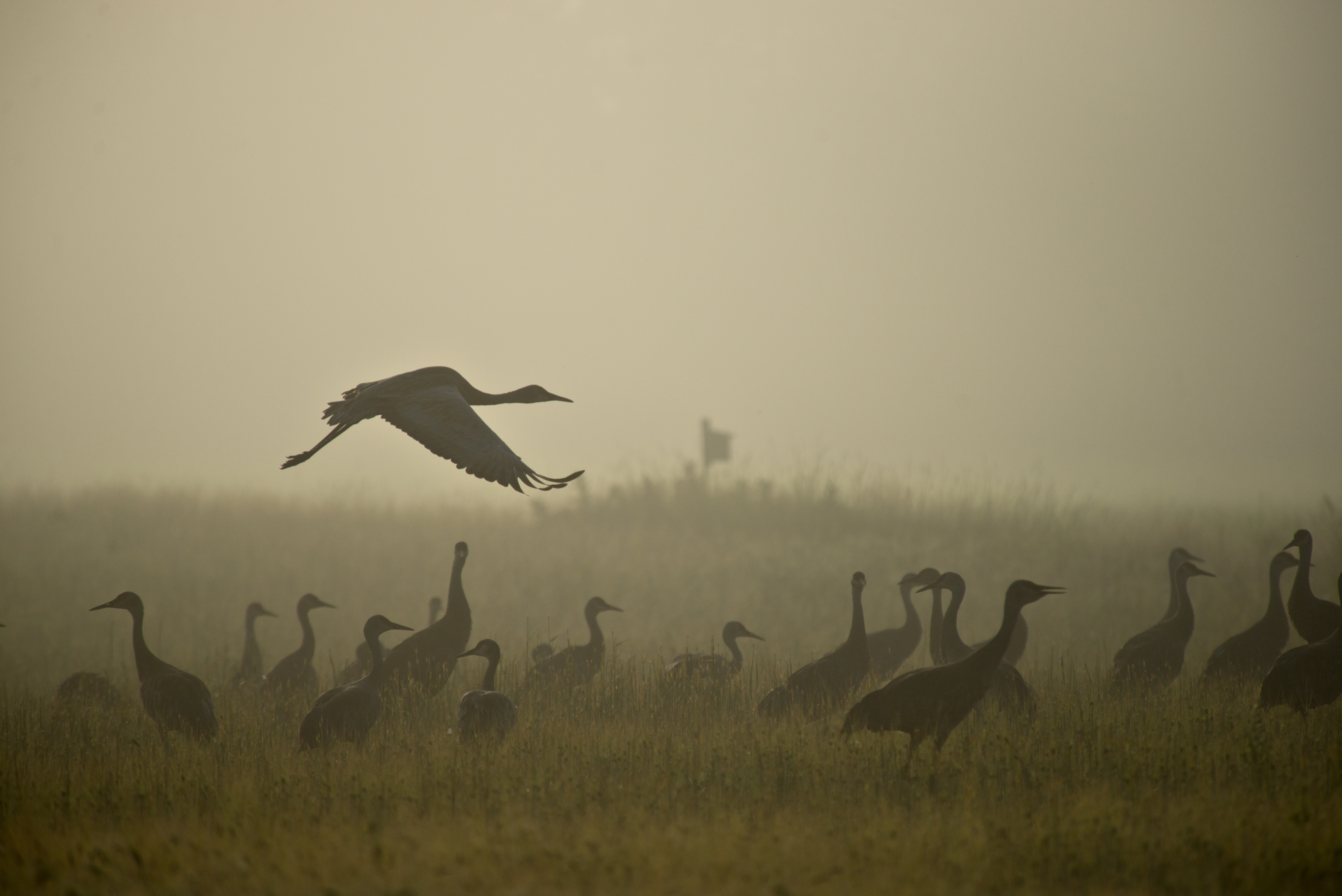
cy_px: 448
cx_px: 671
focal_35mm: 400
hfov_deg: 5.2
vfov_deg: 3.4
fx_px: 14915
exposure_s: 1/5000
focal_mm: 400
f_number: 5.6
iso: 400
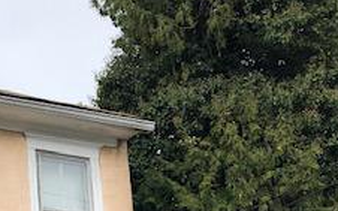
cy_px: 274
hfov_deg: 21.7
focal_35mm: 84
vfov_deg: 14.8
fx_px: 773
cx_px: -124
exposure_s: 1/1473
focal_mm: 4
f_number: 1.8
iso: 20
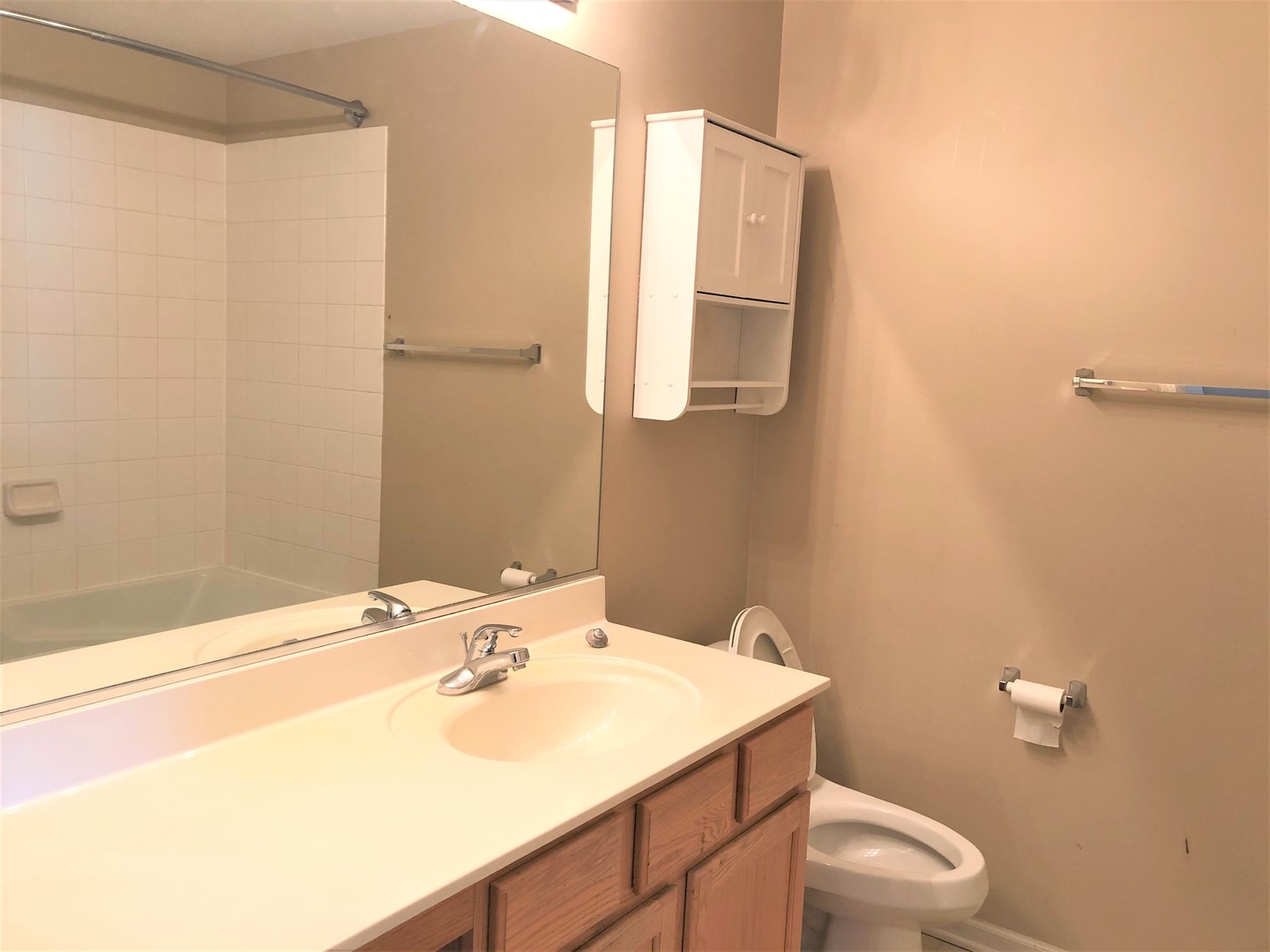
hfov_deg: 63.4
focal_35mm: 28
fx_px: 1027
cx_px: 635
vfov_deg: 49.7
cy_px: 476
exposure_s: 1/30
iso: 32
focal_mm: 4
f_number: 1.8
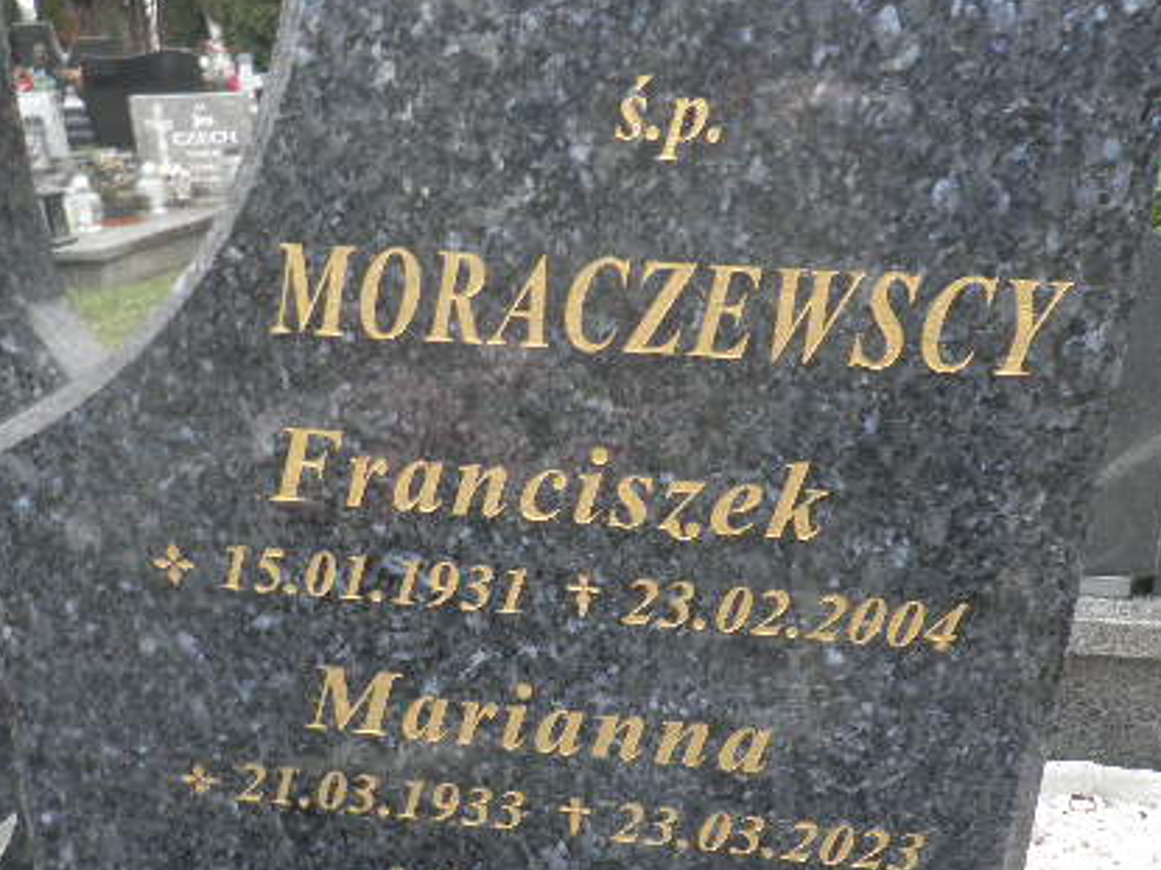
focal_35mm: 37
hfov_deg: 50.1
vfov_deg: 38.4
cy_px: 545
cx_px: 571
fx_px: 1241
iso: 100
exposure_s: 1/30
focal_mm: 4.3
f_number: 3.3
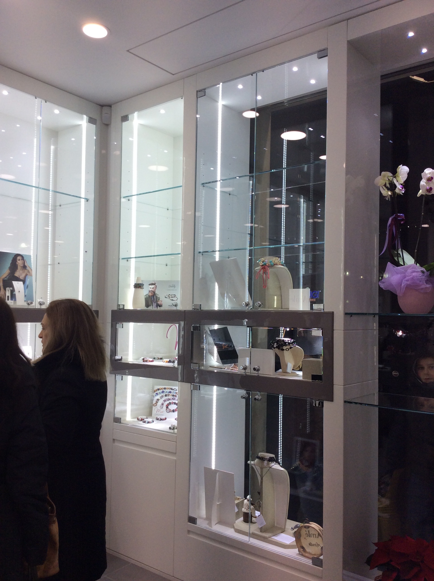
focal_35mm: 32
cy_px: 290
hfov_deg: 44.1
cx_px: 217
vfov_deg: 56.9
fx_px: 536
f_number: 2.4
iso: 32
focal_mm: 3.3
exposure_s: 1/198
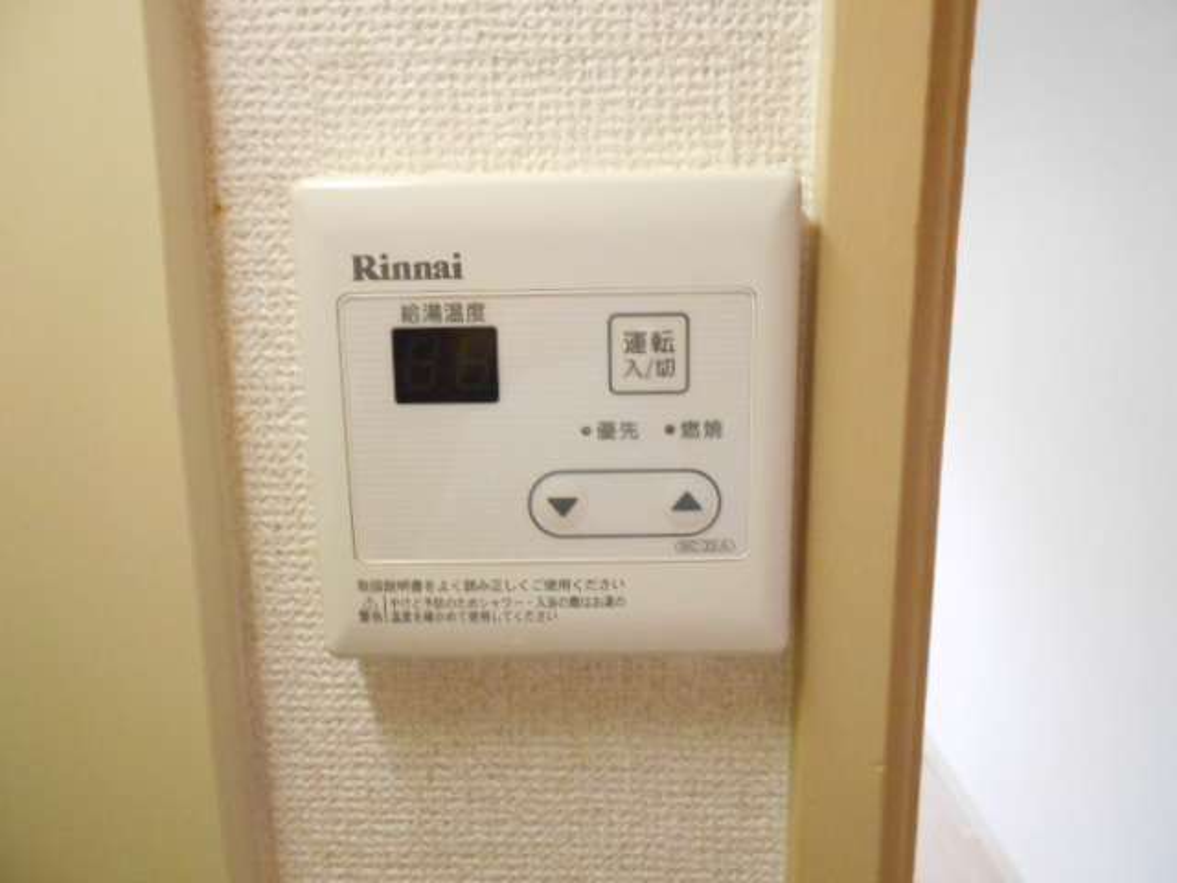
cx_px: 588
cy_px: 442
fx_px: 884
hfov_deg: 67.3
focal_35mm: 26
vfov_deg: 53.1
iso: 800
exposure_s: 1/60
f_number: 3.2
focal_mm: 4.6
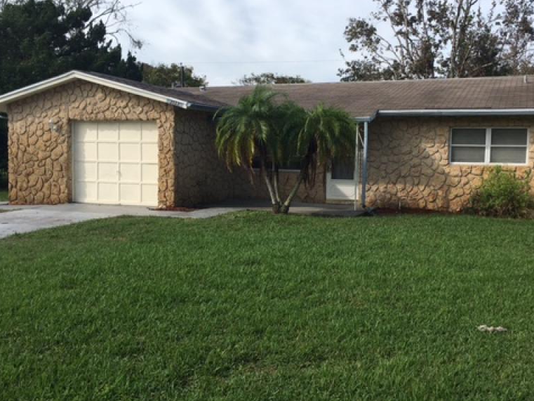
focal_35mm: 39
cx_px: 289
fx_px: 602
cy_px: 196
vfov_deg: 36.8
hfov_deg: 47.8
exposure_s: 1/1374
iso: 25
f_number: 2.2
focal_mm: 4.15
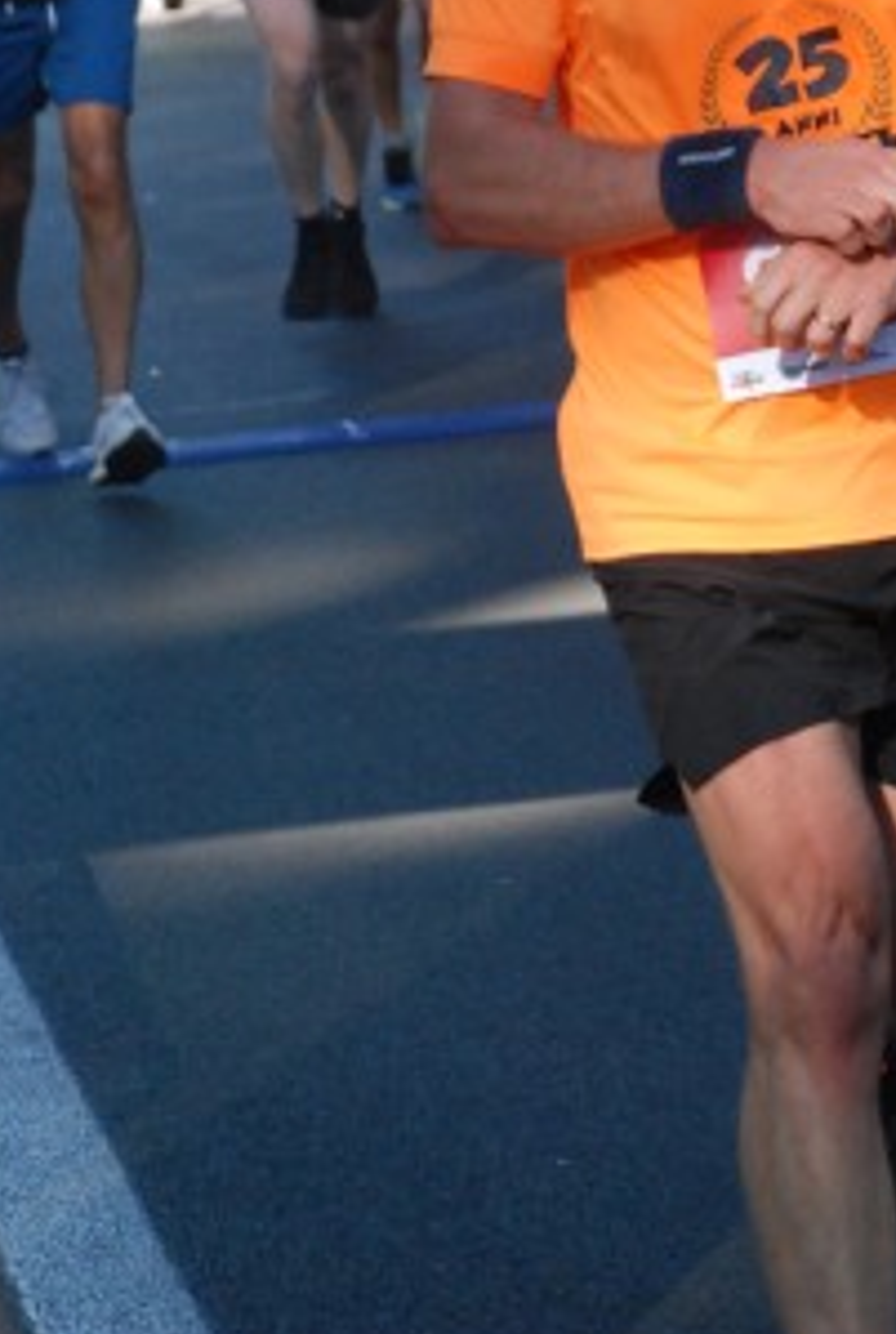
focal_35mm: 211
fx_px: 7832
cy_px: 98
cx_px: 707
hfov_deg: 6.5
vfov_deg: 9.7
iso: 1000
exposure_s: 1/400
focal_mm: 70
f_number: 5.6
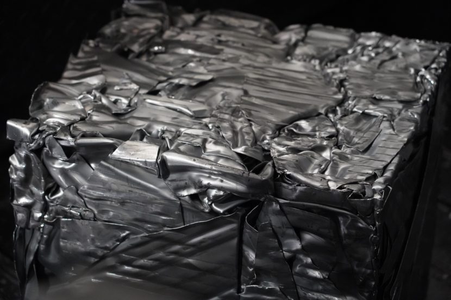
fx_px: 1315
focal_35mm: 105
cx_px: 226
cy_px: 150
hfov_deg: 19.5
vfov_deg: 13.0
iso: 12800
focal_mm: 105
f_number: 4
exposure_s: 1/80
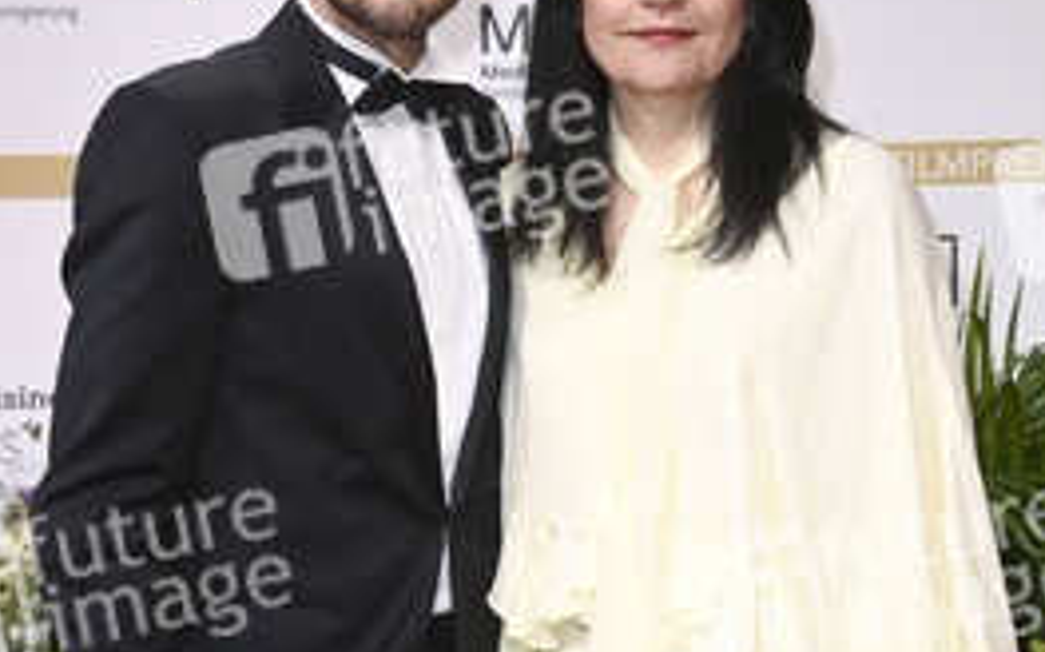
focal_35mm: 152
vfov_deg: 8.6
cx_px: 521
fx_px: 4326
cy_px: 386
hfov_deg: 13.8
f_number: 5.6
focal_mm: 98
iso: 500
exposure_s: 1/200
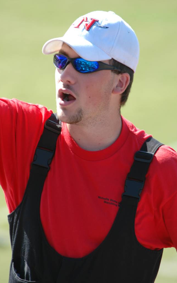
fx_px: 4722
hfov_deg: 2.1
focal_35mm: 612
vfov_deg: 3.4
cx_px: 89
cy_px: 142
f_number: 5.6
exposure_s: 1/250
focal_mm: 400
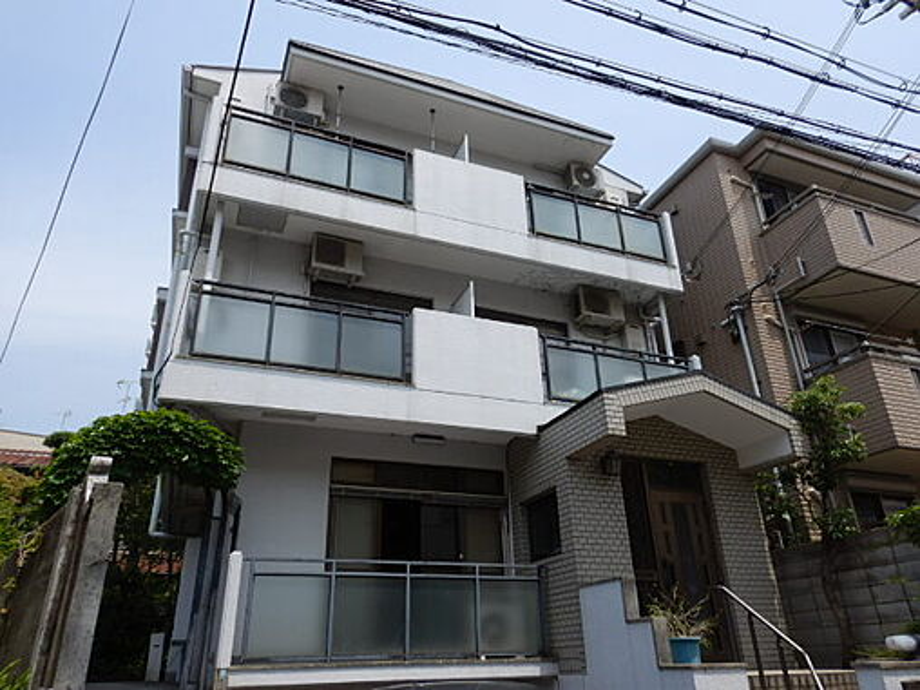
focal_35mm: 24
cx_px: 460
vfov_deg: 56.8
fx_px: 638
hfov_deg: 71.6
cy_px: 345
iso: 125
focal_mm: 4.3
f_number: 4.1
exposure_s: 1/1000
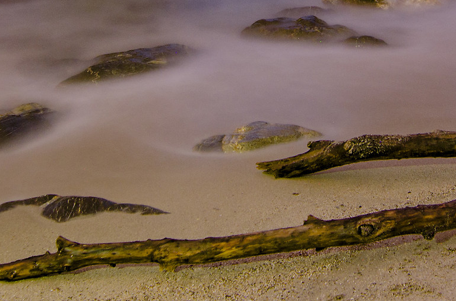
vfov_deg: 24.4
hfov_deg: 38.3
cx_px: 289
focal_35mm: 52
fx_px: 652
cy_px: -28
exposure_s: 174
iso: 100
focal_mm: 11
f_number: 2.8
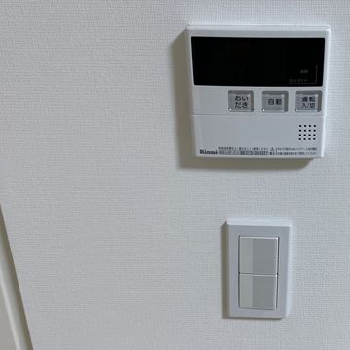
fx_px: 469
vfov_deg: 40.9
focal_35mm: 41
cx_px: 281
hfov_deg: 39.3
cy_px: 171
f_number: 1.8
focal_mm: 4.25
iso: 100
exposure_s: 1/100
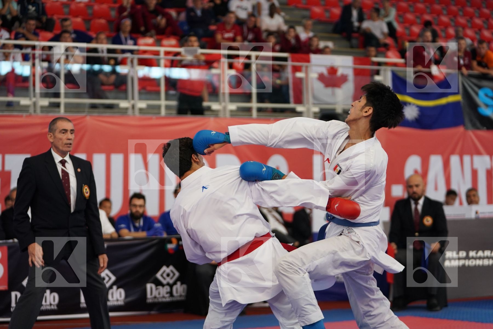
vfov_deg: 13.6
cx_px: 246
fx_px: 1383
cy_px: 164
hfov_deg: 20.2
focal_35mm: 101
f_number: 2.8
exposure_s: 1/1000
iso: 1600
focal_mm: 101
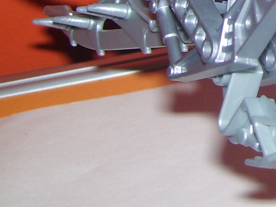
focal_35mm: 134
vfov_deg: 10.6
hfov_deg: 13.6
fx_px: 1068
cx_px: 448
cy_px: -112
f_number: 2.7
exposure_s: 1/60
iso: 80
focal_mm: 6
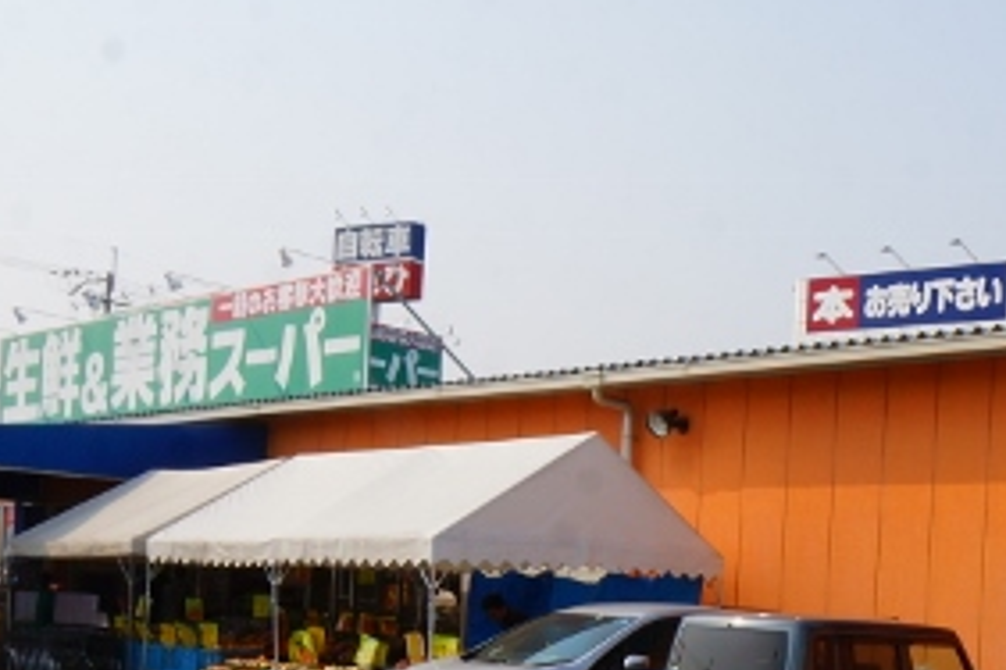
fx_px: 1900
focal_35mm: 68
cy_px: 627
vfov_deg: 19.6
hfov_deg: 28.9
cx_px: 831
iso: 100
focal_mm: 16
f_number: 14
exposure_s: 1/60
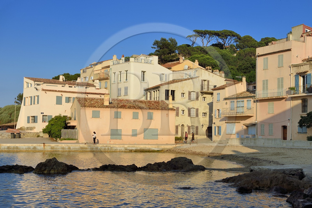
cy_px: 104
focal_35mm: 55
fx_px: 476
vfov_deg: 24.6
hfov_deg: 36.3
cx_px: 156
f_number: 9
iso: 200
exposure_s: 1/640
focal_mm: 55
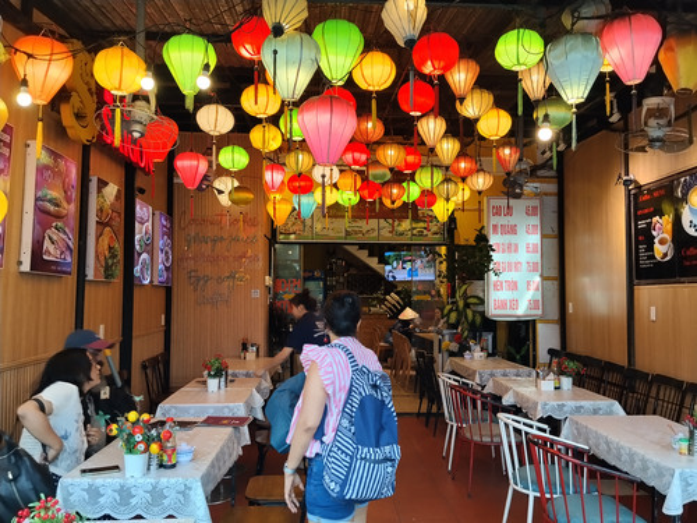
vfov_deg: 48.2
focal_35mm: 29
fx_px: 584
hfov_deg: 61.7
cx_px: 348
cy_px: 262
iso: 80
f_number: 1.8
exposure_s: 1/50
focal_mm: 4.22
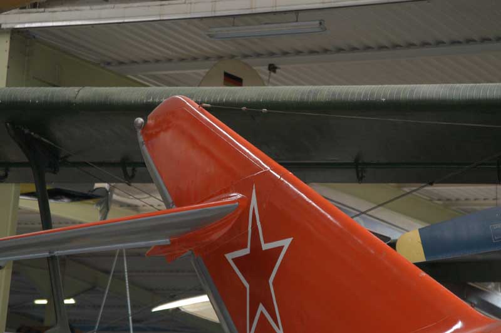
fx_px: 1773
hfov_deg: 16.1
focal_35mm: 128
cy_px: 166
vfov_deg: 10.7
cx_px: 250
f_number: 5
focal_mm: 85
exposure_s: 1/60
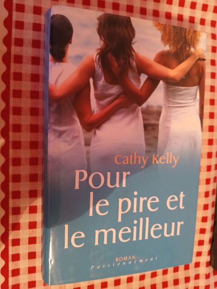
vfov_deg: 67.3
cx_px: 108
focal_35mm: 26
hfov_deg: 53.1
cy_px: 144
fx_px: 217
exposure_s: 1/20
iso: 500
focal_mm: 3.98
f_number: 1.8
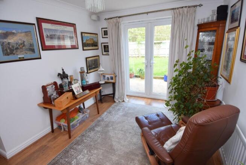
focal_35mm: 18
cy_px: 82
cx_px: 123
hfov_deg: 90.0
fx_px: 123
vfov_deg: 67.5
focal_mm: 12
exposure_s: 1/60
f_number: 4
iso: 400
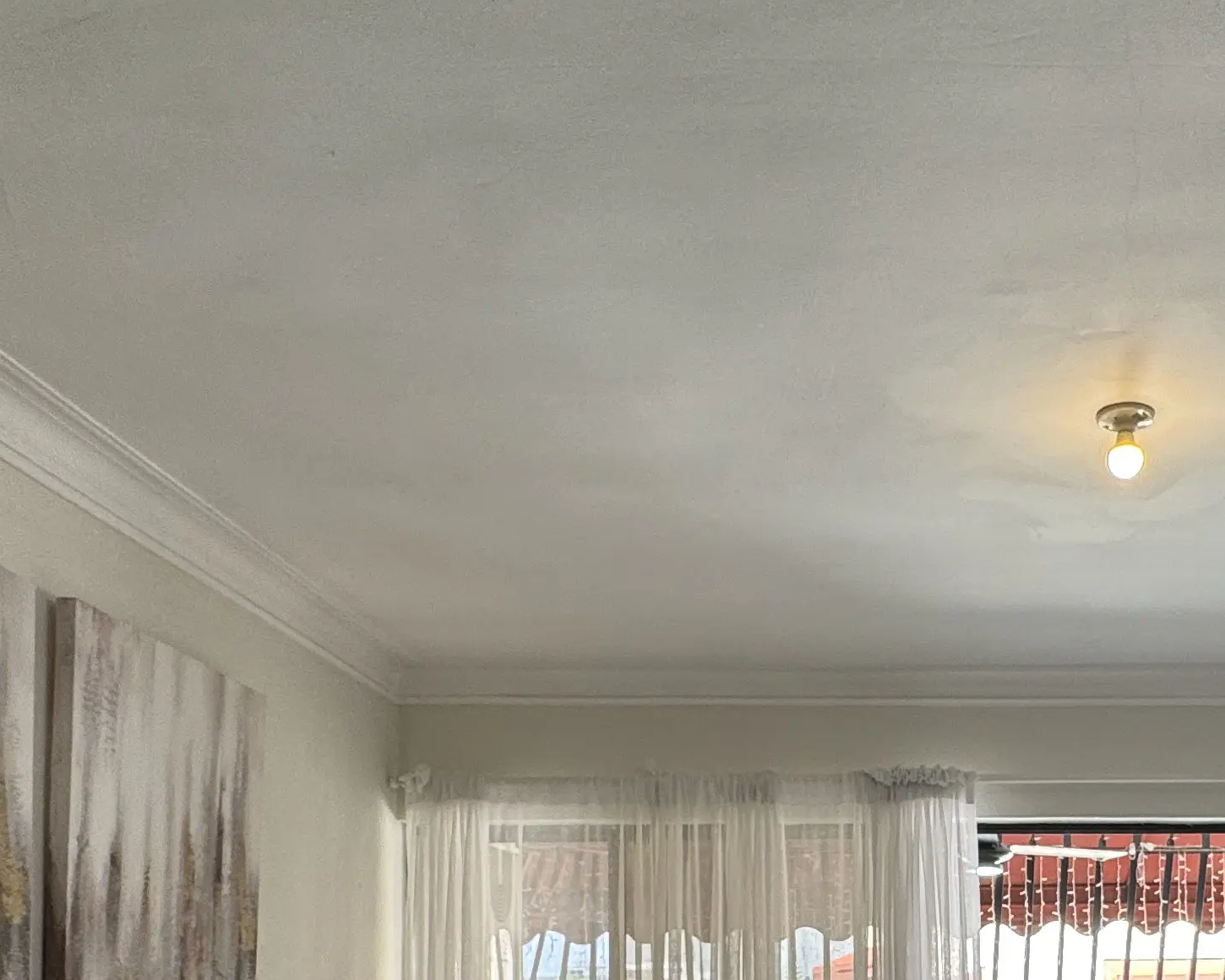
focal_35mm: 38
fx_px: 1378
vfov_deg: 35.4
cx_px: 938
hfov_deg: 46.0
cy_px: 982
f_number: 2.2
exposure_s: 1/120
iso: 64
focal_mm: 2.22
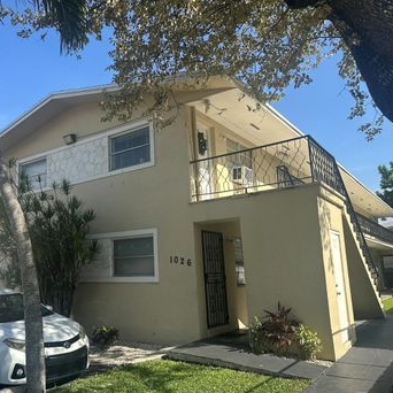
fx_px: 398
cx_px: 126
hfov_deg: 51.4
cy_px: 207
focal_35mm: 31
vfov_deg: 52.5
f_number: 1.78
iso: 80
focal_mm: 6.86
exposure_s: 1/3472
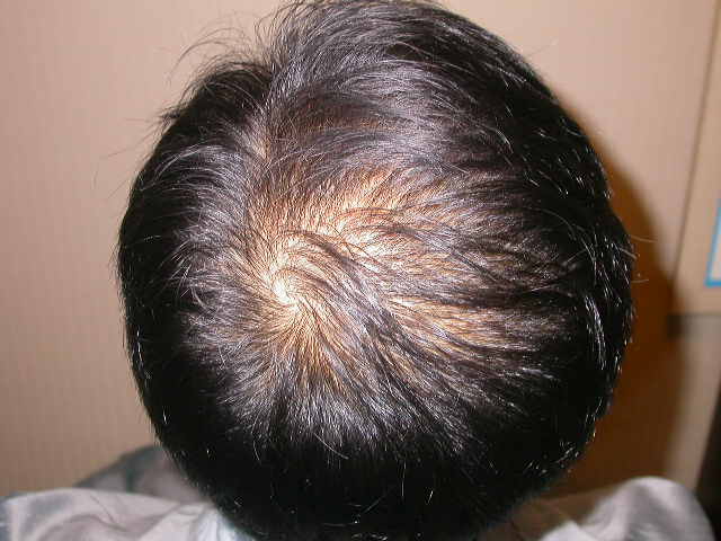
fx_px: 1062
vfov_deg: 28.6
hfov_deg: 37.5
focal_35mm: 51
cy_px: 270
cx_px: 360
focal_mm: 10.7
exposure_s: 1/60
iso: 100
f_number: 2.9
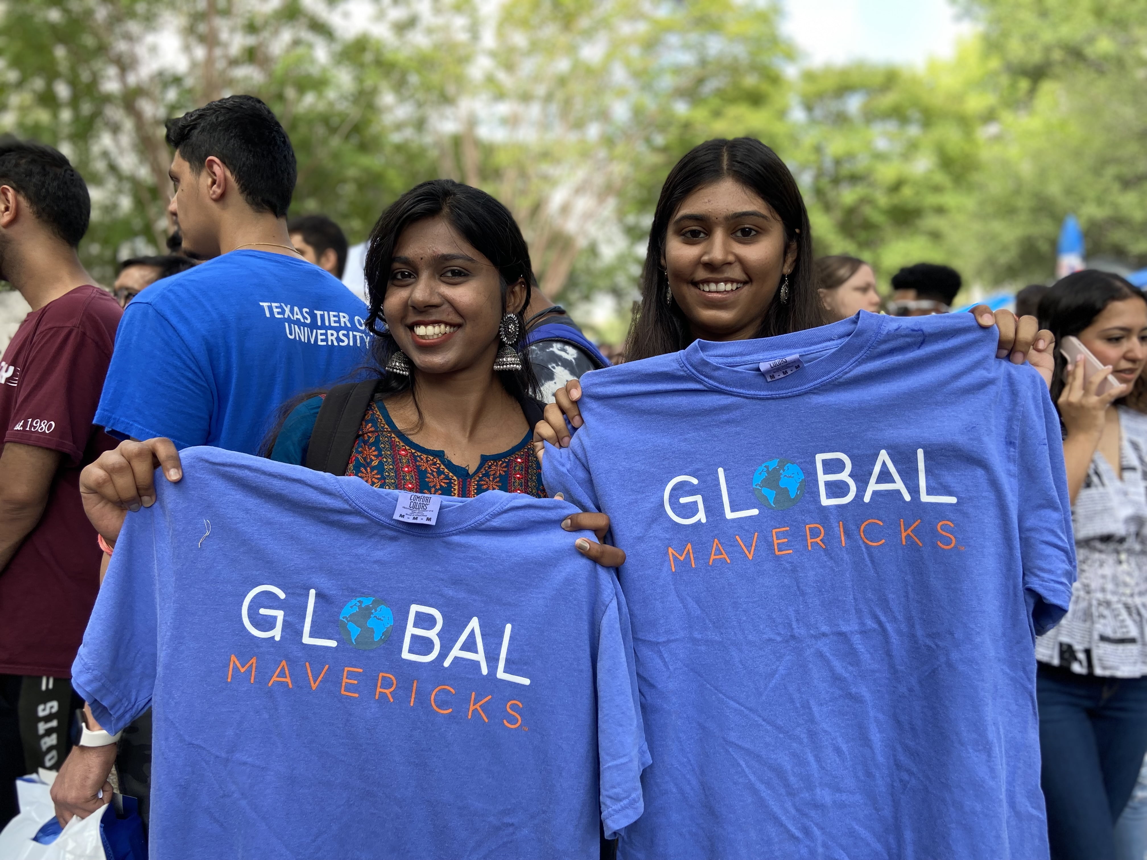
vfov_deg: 53.1
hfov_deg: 67.3
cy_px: 430
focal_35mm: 26
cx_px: 574
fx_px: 862
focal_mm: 4.25
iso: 32
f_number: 1.8
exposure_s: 1/147
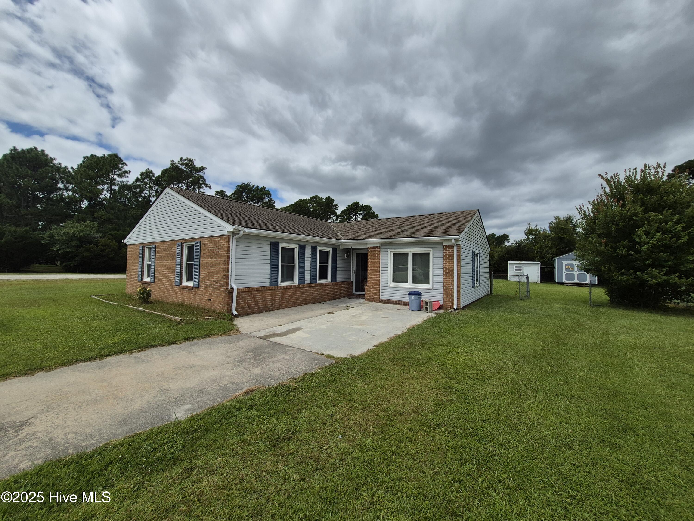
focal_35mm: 13
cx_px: 347
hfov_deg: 106.2
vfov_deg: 89.9
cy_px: 260
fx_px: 261
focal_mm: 1.74
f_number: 2.2
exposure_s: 1/4144
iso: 50
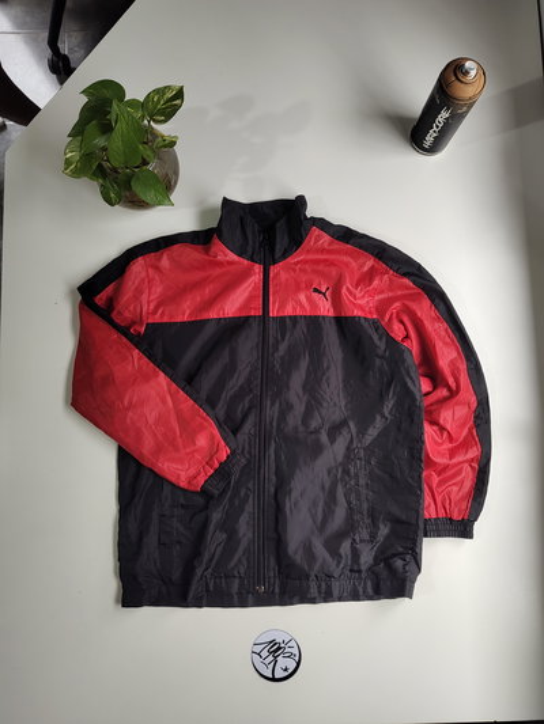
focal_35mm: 23
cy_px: 362
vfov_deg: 73.9
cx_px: 272
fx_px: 482
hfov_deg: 58.9
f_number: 1.8
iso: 236
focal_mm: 5.56
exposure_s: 1/100
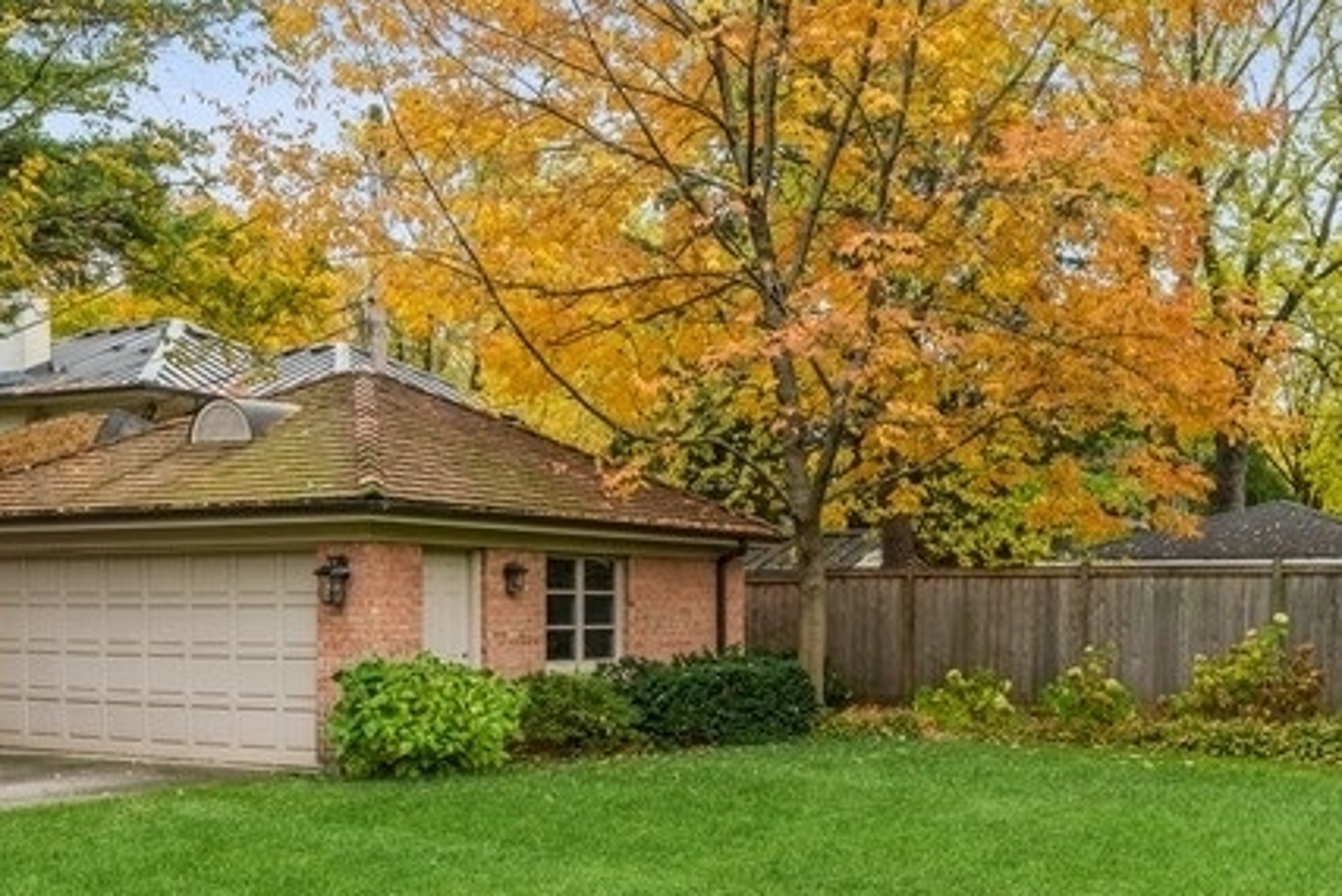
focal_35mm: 40
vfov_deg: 33.4
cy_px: 481
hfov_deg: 48.3
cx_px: 773
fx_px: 1492
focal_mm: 19
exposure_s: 1/80
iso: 200
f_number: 9
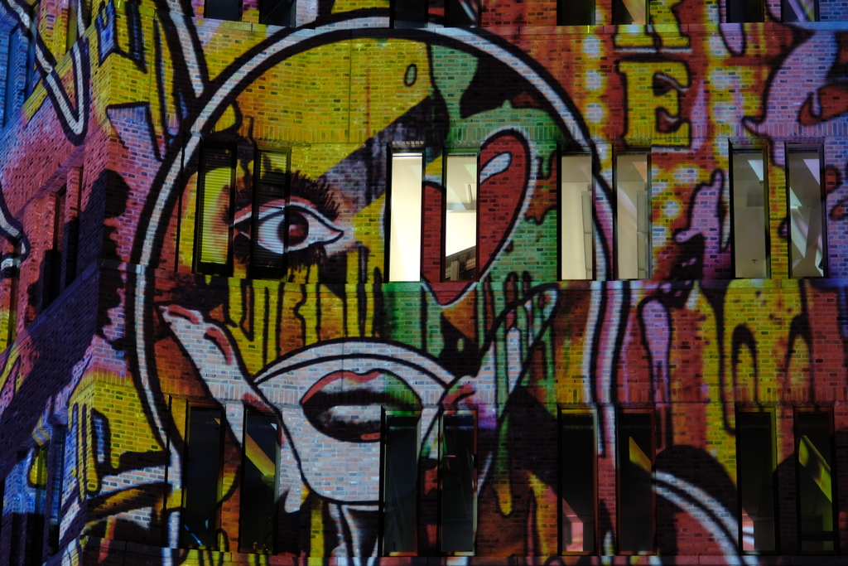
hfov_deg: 16.0
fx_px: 3015
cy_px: 283
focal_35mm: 128
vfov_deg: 10.7
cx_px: 424
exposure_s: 1/10
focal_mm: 85
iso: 400
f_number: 1.8
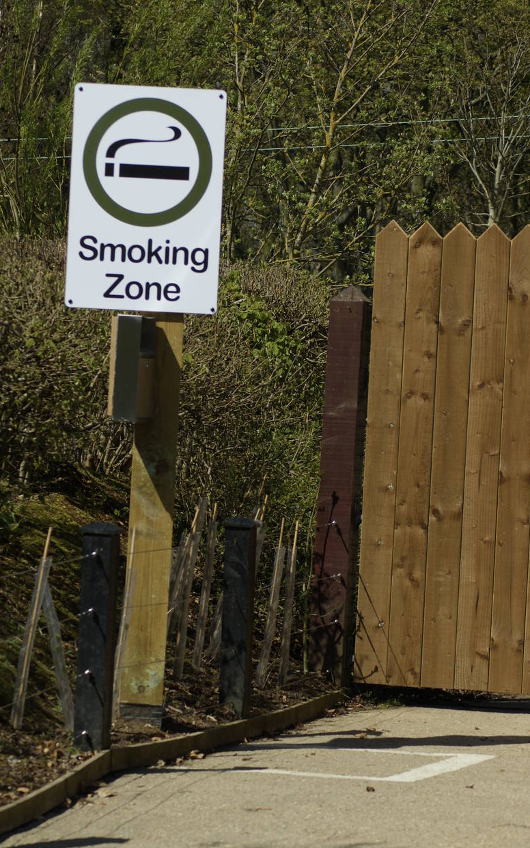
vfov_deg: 10.6
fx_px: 4551
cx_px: 263
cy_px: 406
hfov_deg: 6.7
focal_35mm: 197
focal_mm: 100
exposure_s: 1/500
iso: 100
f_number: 5.6
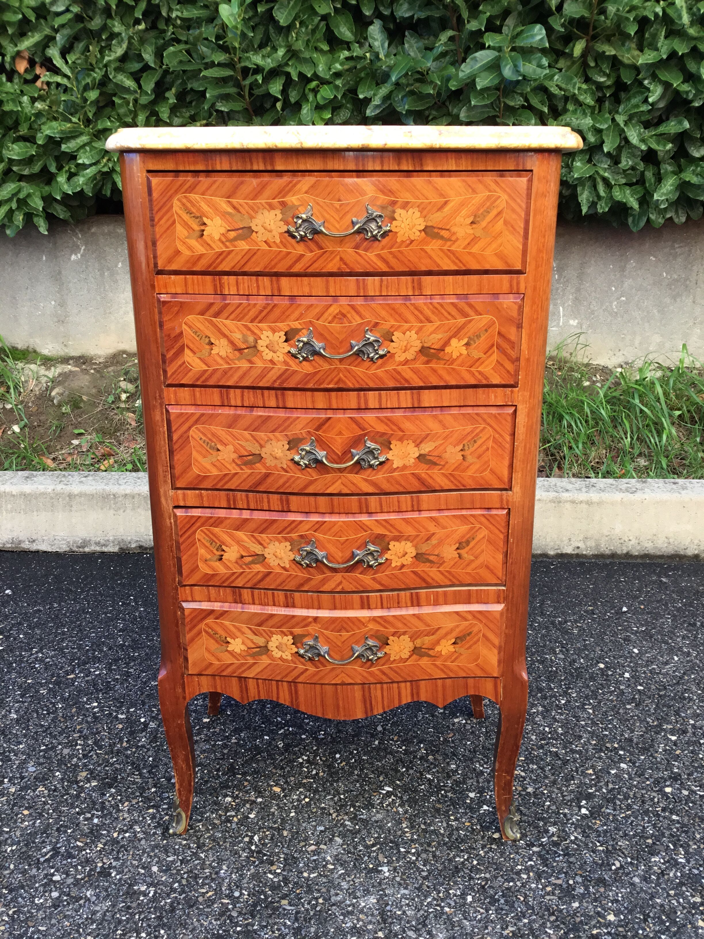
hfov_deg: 45.4
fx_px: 841
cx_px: 352
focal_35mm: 31
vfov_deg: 58.4
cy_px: 470
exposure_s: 1/100
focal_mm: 3.3
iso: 40
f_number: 2.4
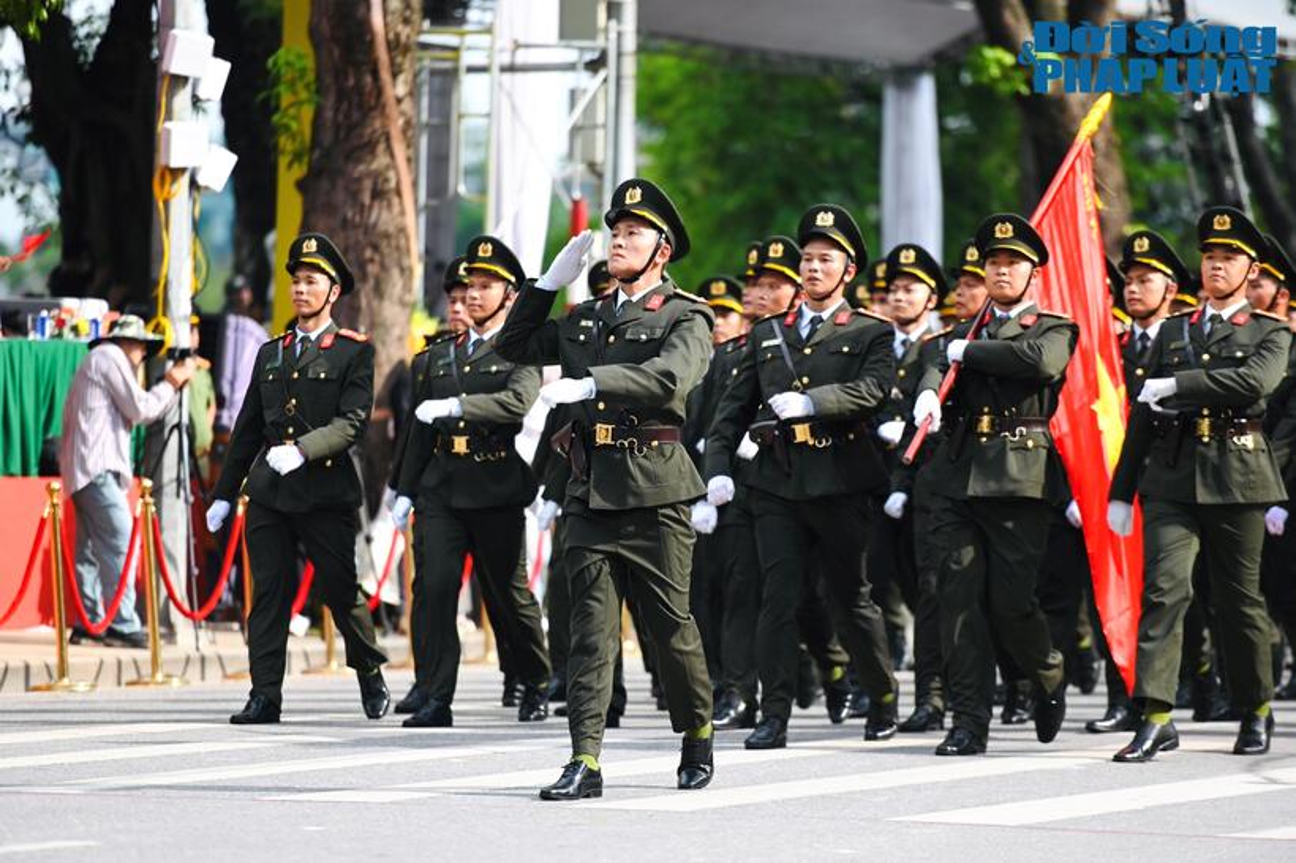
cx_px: 648
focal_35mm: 200
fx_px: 7197
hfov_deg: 10.3
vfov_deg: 6.9
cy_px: 432
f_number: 2.8
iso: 500
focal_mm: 200
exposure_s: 1/4000
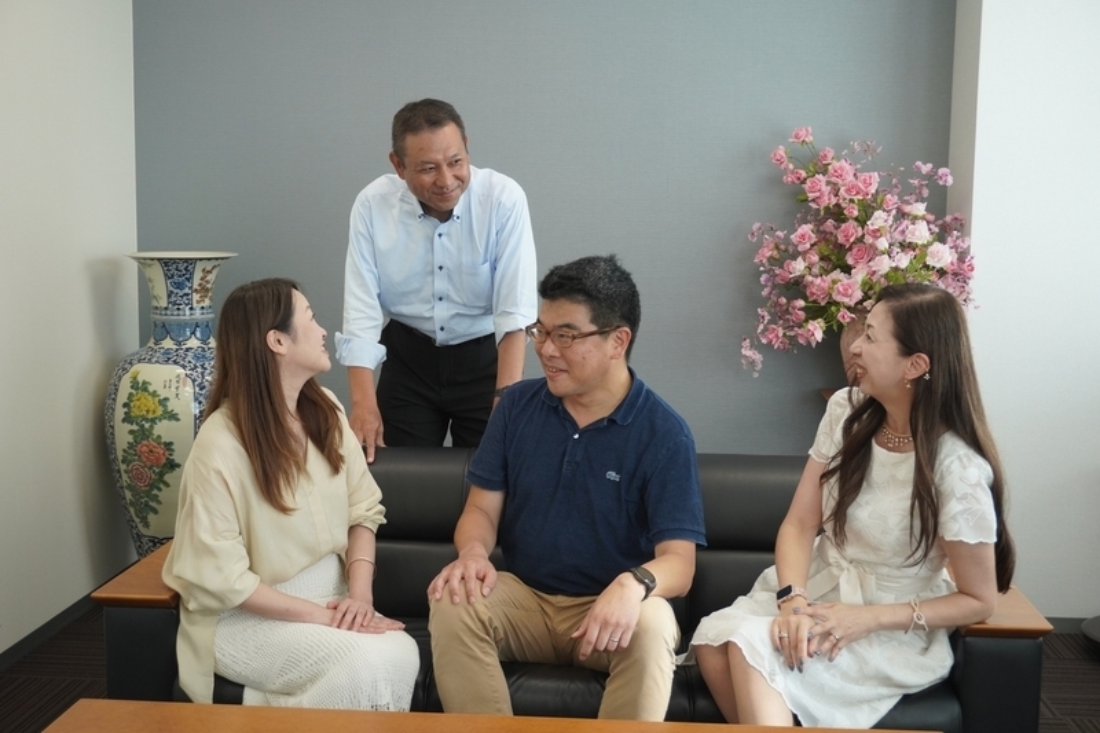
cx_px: 550
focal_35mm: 44
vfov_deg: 30.8
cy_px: 366
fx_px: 1329
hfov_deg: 45.0
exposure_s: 1/160
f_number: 4.5
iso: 640
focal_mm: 29
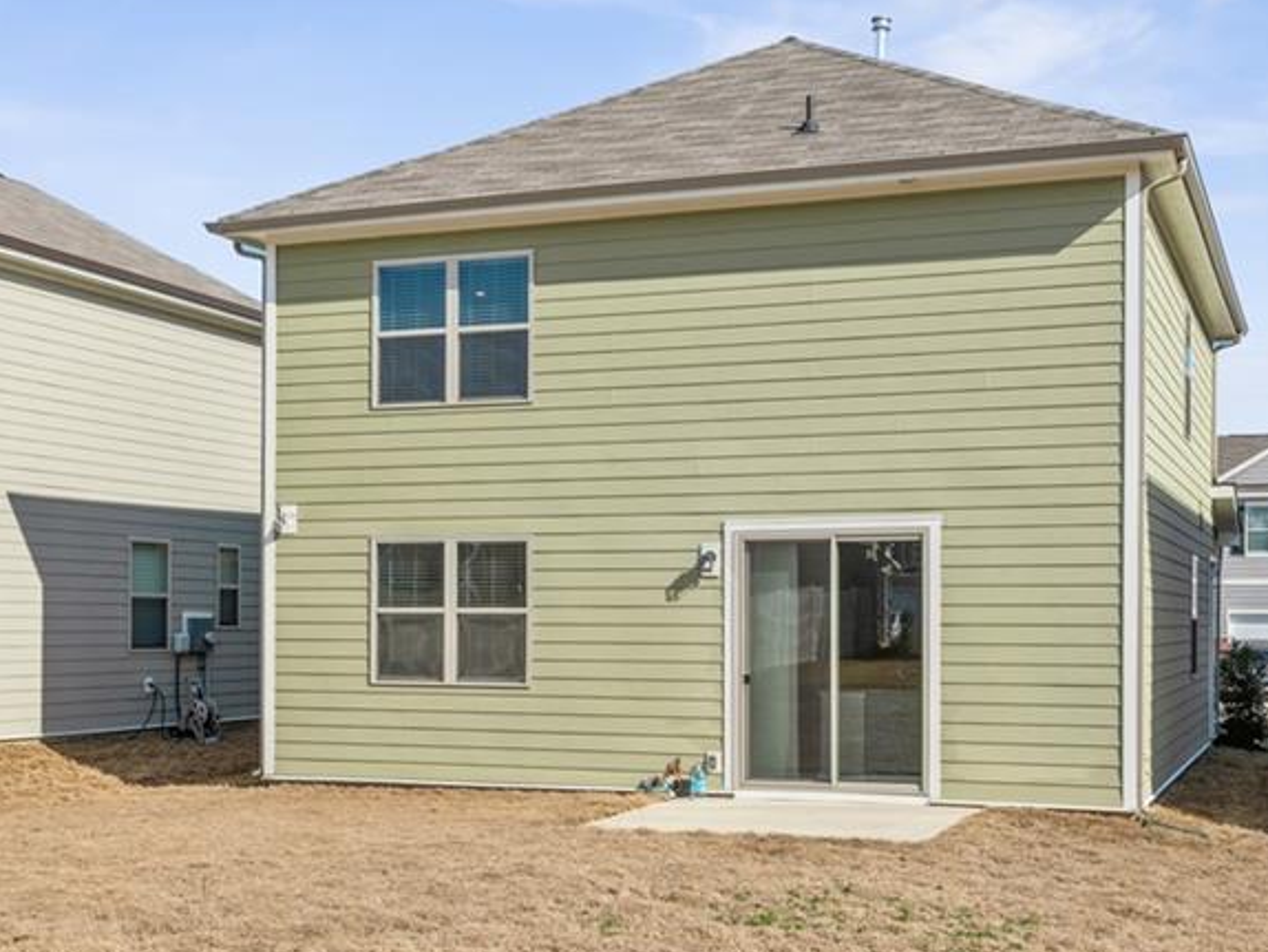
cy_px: 591
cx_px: 665
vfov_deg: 30.2
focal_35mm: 48
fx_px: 1759
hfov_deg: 39.6
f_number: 11
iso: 100
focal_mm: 28
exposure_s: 1/200
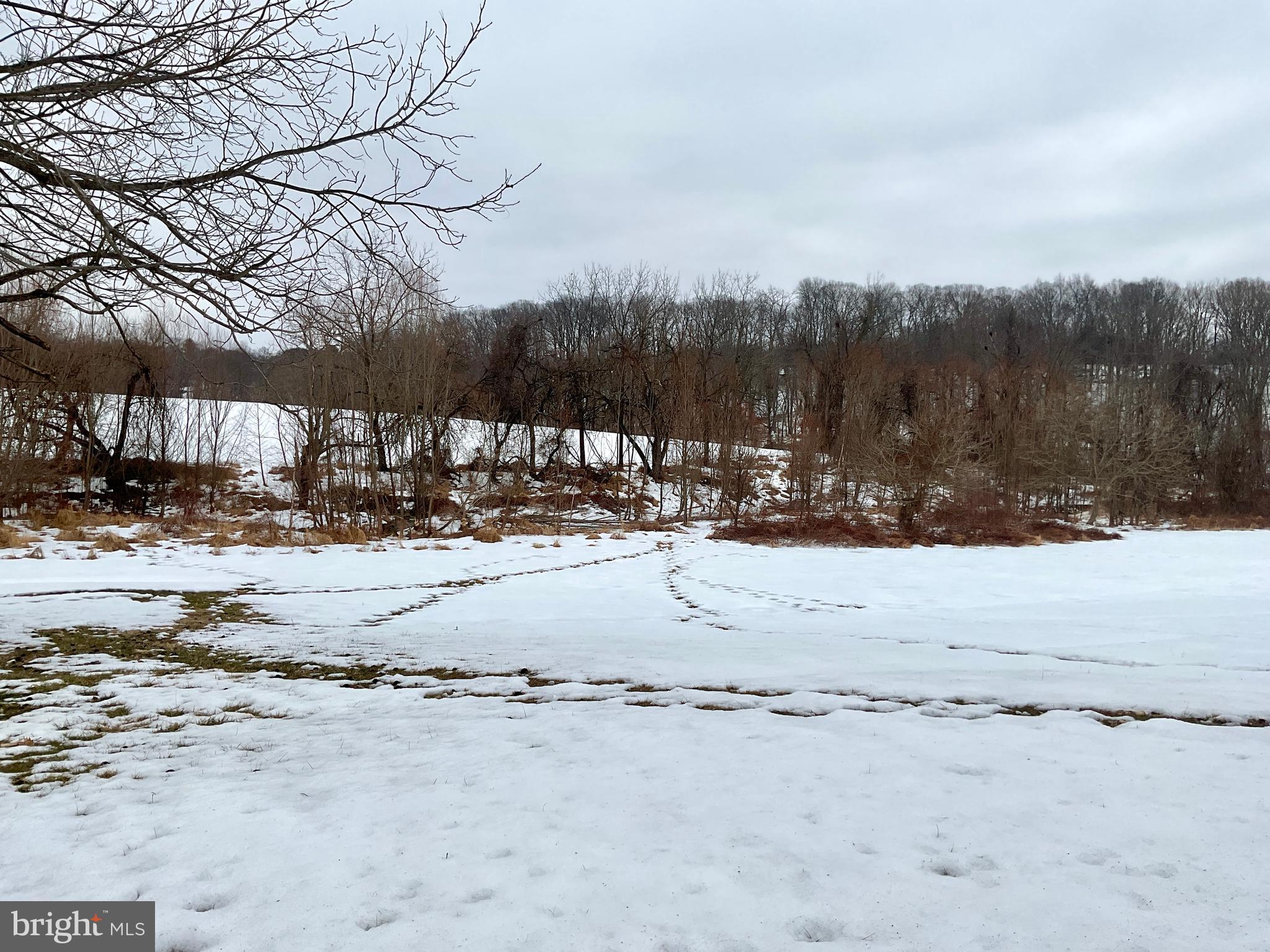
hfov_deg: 61.7
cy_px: 476
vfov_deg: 48.2
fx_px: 1064
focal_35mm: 29
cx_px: 635
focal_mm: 3
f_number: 1.8
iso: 16
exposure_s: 1/2801
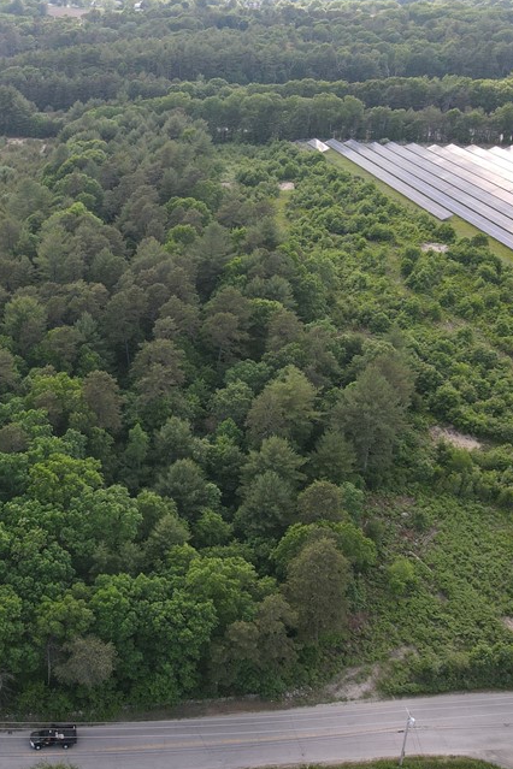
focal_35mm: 40
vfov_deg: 48.3
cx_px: 106
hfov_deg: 32.5
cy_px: 332
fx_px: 855
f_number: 2.8
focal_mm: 4.5
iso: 100
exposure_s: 1/125
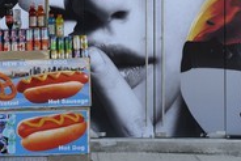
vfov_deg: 10.0
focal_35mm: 137
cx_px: 77
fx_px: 918
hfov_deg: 14.9
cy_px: 27
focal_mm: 60
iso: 200
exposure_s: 1/200
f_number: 5.6
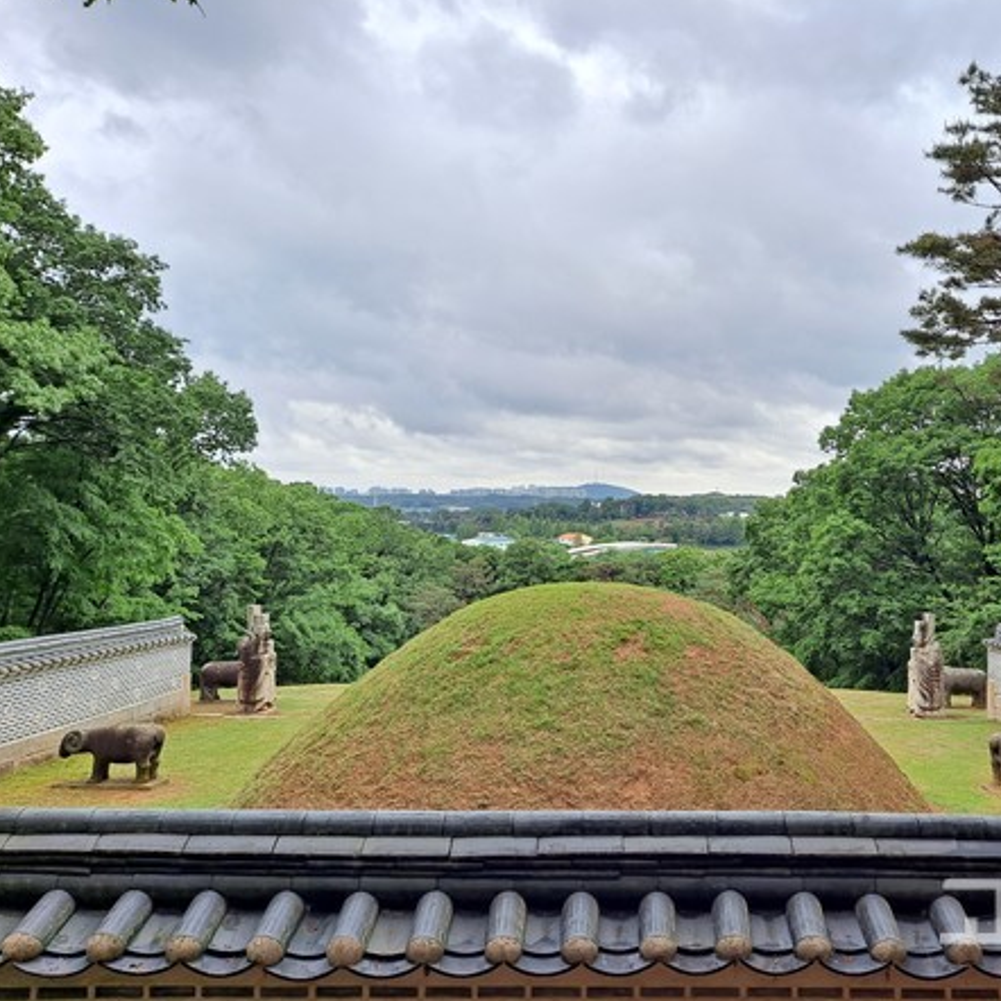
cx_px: 634
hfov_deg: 53.4
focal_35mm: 30
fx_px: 981
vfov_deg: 54.0
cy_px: 496
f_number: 2
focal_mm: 4.6
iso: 32
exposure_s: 1/395
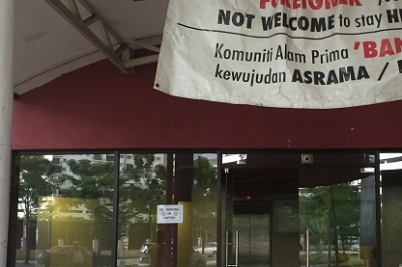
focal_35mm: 58
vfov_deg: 23.3
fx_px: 647
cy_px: 158
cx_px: 307
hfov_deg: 33.7
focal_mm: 4.15
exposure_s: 1/33
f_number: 2.2
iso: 100
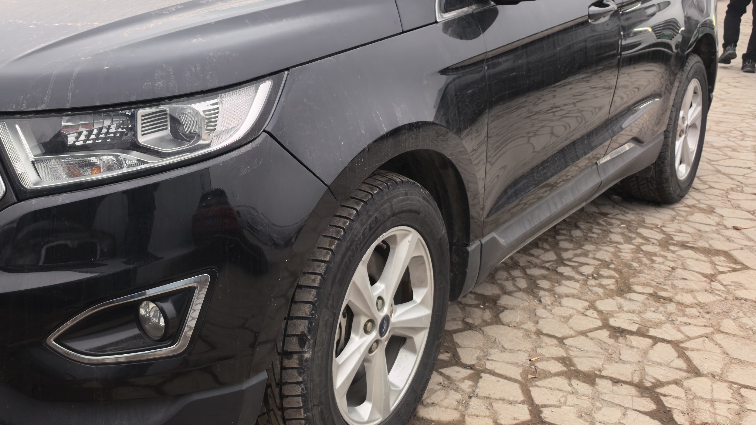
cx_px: 253
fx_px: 862
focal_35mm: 43
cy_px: 136
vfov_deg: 27.5
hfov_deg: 46.6
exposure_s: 1/1477
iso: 160
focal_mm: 6.98
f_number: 2
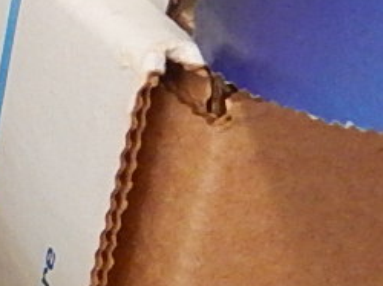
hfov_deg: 10.6
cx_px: -705
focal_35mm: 141
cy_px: 191
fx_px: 1559
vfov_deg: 10.5
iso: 400
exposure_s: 1/30
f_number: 3
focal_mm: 4
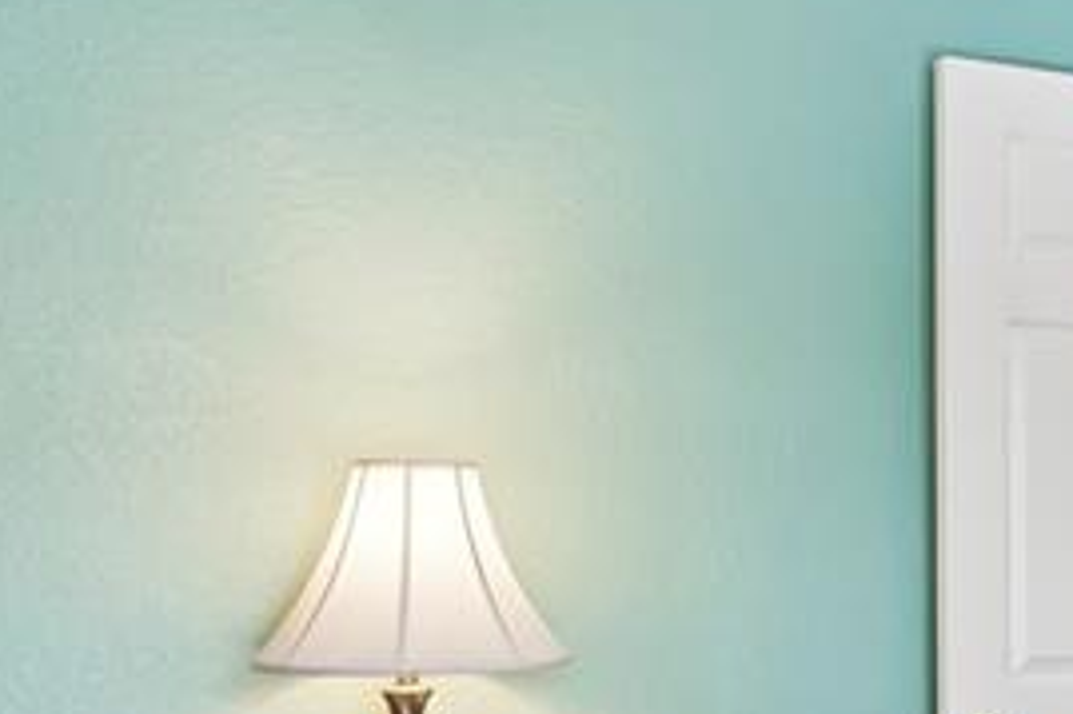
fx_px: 1698
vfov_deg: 23.3
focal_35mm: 57
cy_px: 602
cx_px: 1189
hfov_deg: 31.1
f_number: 7.1
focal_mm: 10
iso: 100
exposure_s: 1/3.33
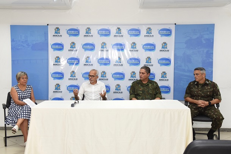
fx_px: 244
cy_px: 77
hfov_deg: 50.7
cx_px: 116
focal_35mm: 38
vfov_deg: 35.0
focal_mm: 38
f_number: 5
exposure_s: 1/125
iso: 1600
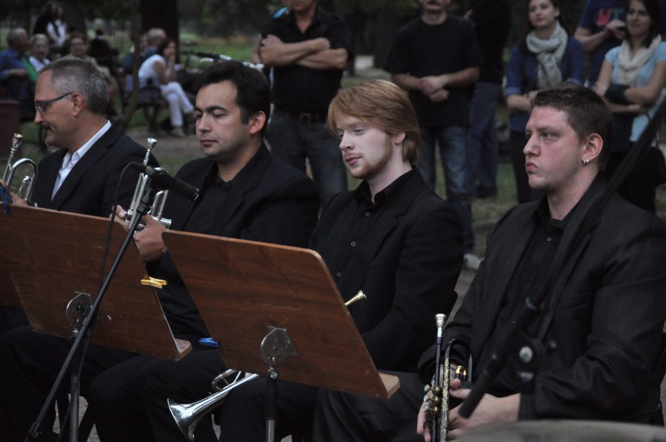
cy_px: 221
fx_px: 2716
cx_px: 333
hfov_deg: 14.0
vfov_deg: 9.3
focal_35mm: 147
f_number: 5.6
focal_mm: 98
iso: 2000
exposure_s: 1/200
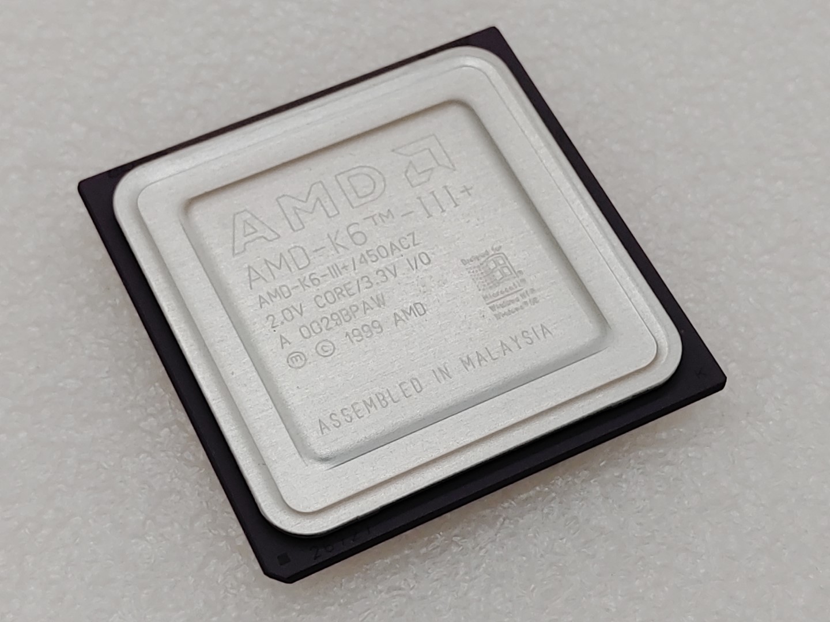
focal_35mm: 70
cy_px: 311
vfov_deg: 21.0
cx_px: 415
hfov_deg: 27.8
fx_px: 1678
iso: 50
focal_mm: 4.36
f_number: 1.8
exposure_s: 1/225
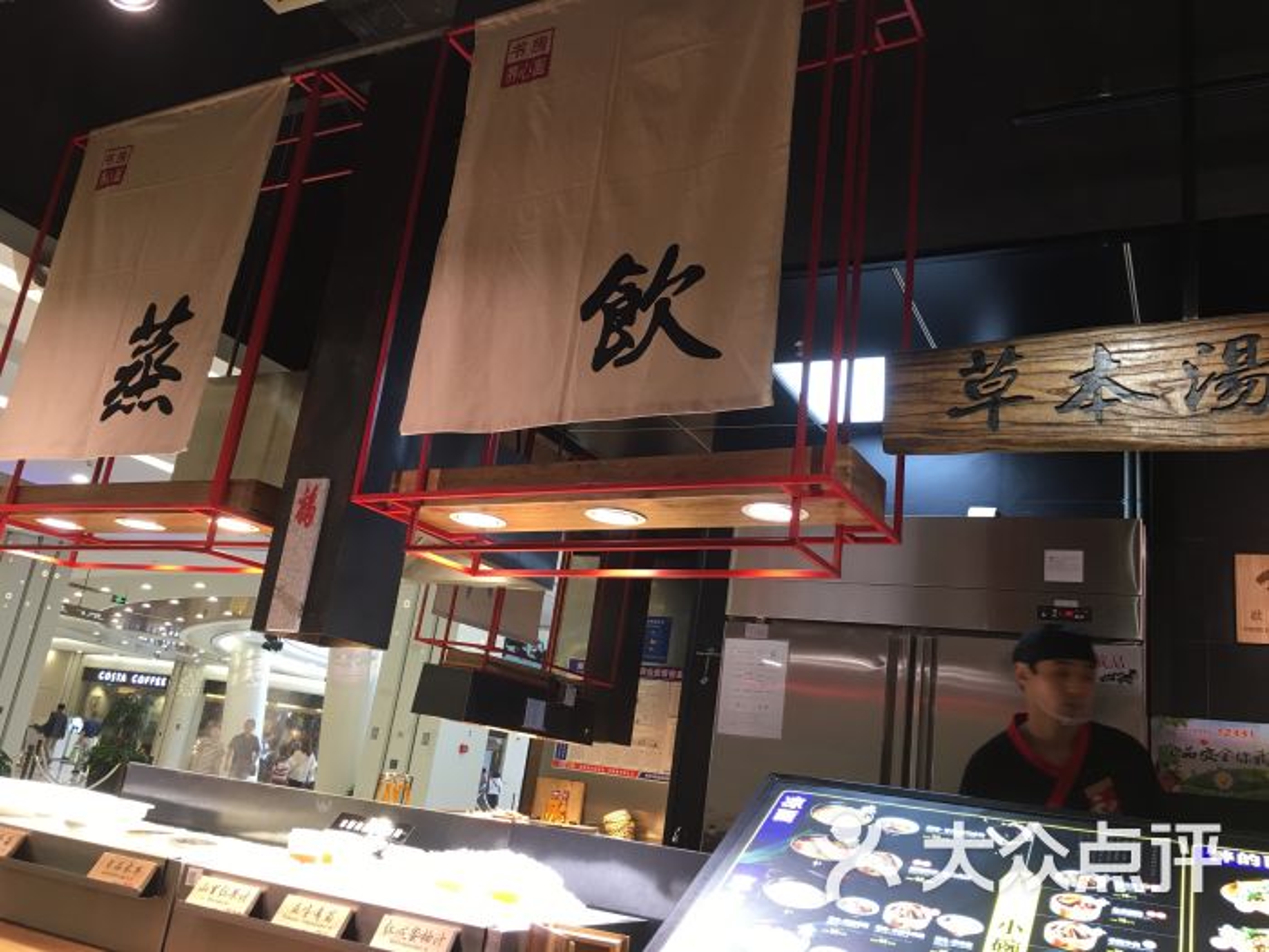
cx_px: 634
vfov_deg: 48.2
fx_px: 1063
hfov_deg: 61.7
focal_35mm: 29
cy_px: 476
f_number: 2.2
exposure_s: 1/17
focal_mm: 4.15
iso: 40
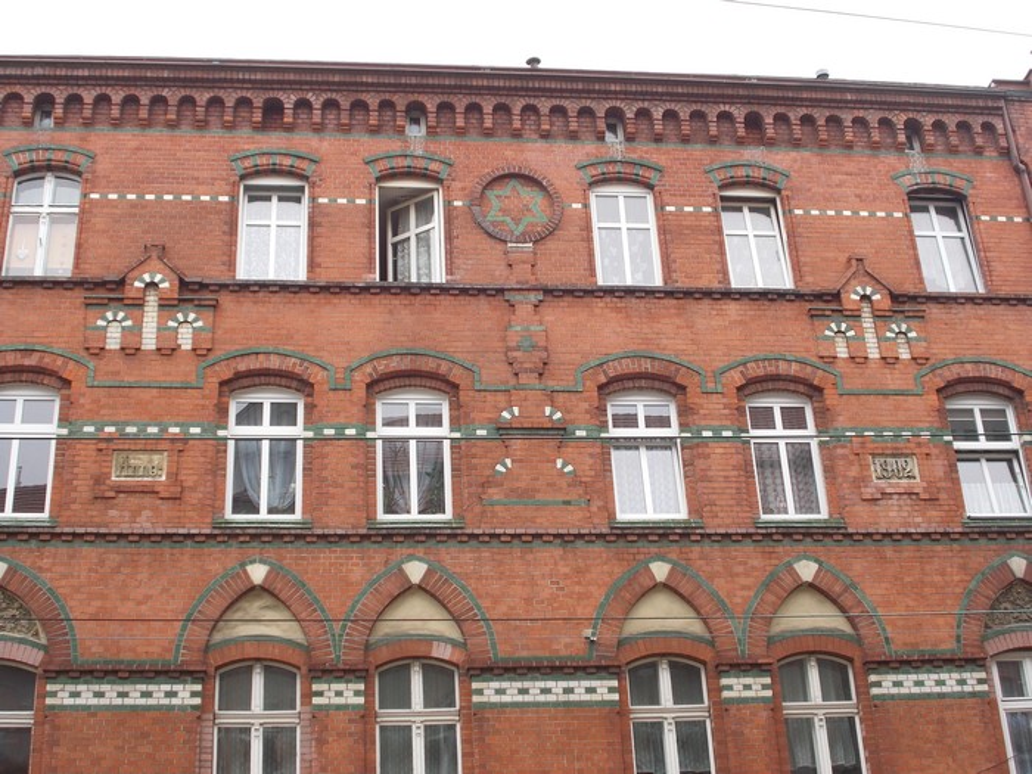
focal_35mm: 50
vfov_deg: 29.1
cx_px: 516
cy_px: 387
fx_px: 1491
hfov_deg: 38.2
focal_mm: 9
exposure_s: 1/80
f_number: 4.5
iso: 80
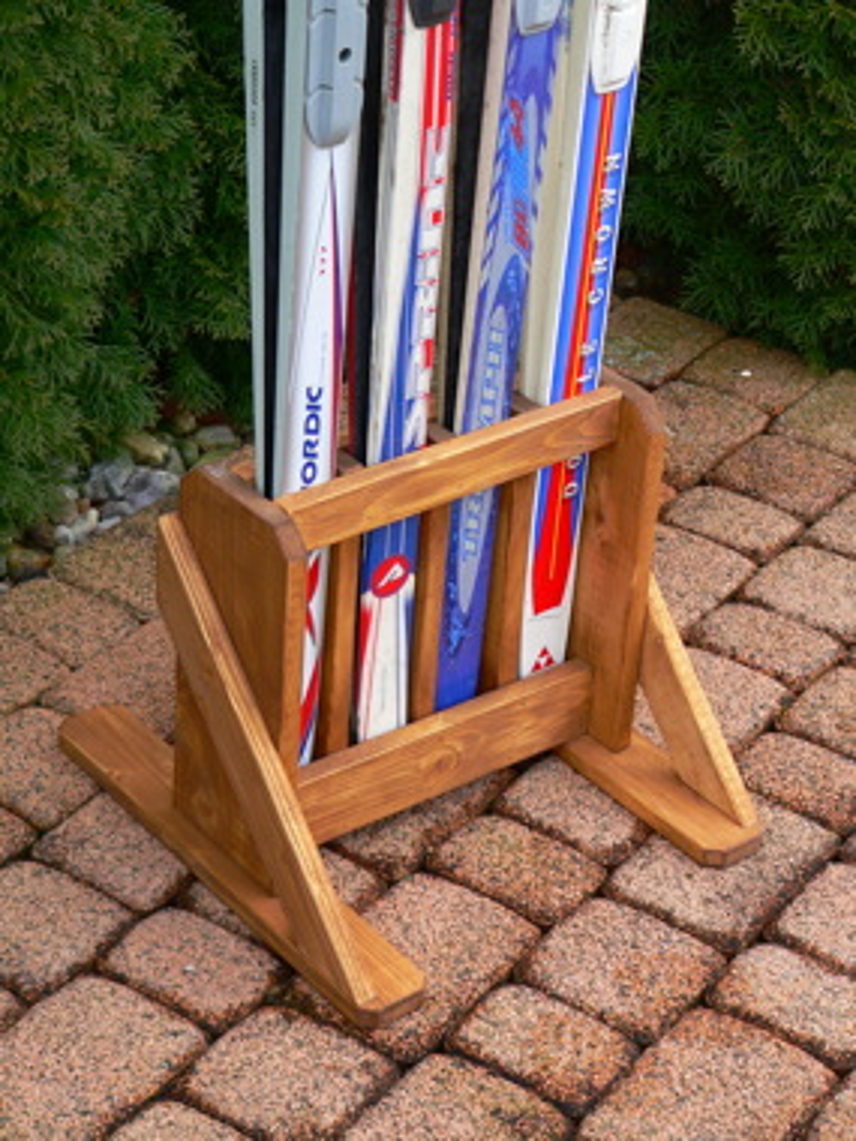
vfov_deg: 23.8
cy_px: 570
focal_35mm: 82
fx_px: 2704
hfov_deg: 18.0
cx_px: 428
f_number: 2.8
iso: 80
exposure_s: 1/100
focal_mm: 13.7
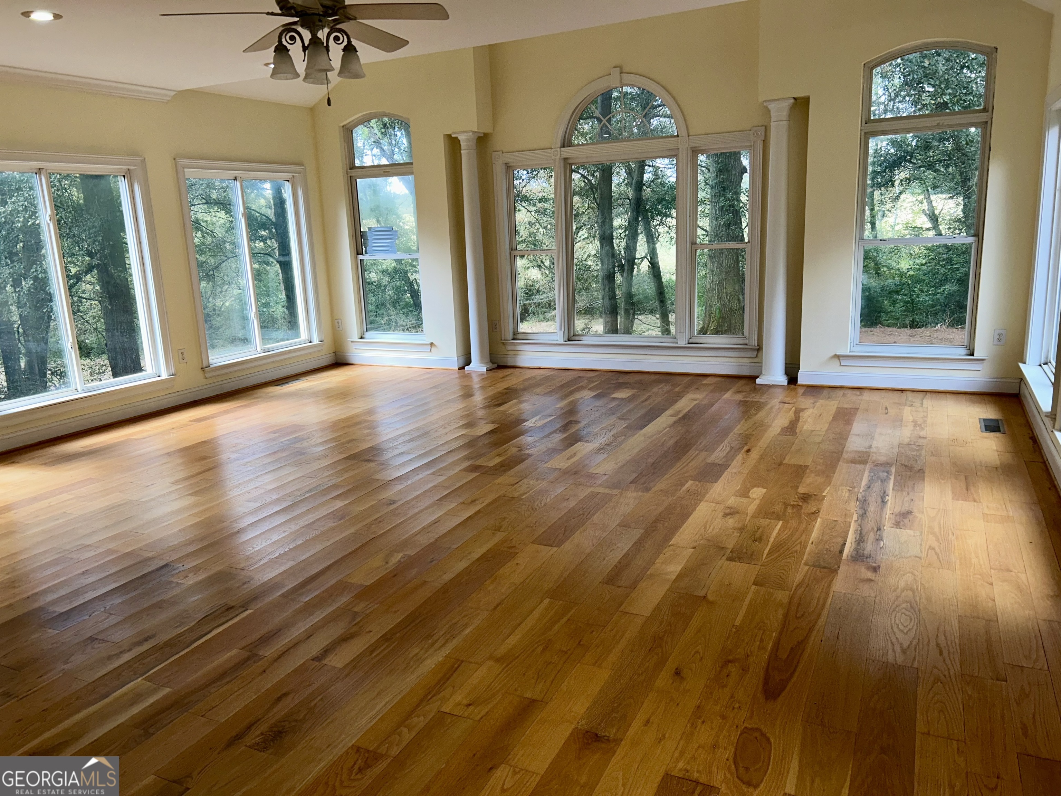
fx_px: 797
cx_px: 530
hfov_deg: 67.3
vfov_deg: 53.1
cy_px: 398
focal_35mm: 26
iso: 32
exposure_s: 1/284
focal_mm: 5.7
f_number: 1.5
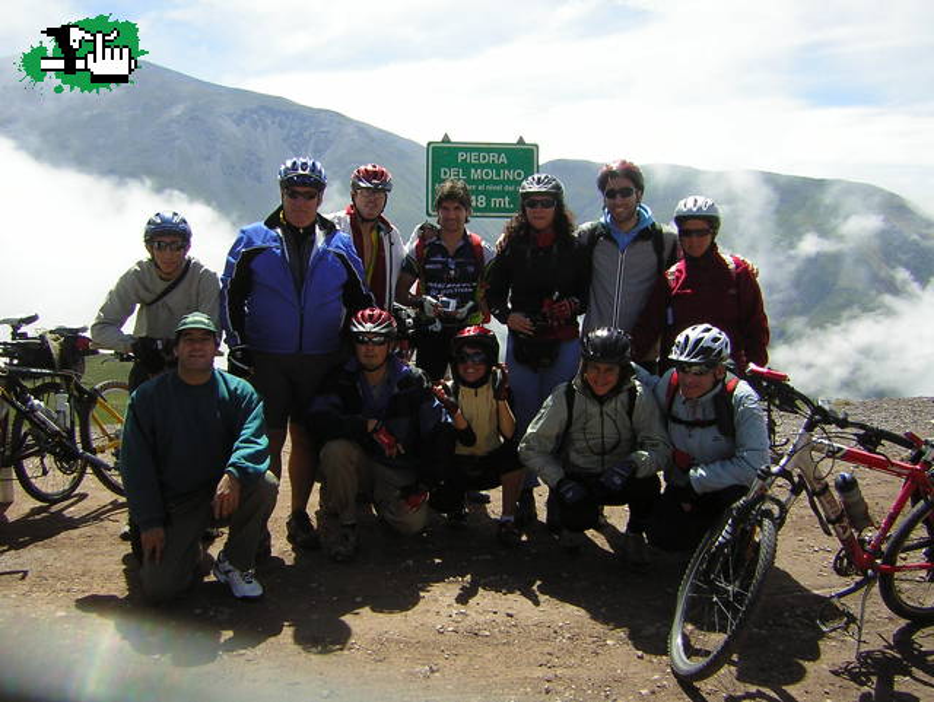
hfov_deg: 51.3
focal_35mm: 36
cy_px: 351
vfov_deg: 39.7
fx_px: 972
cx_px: 467
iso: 50
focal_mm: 4.7
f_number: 5.2
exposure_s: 1/325
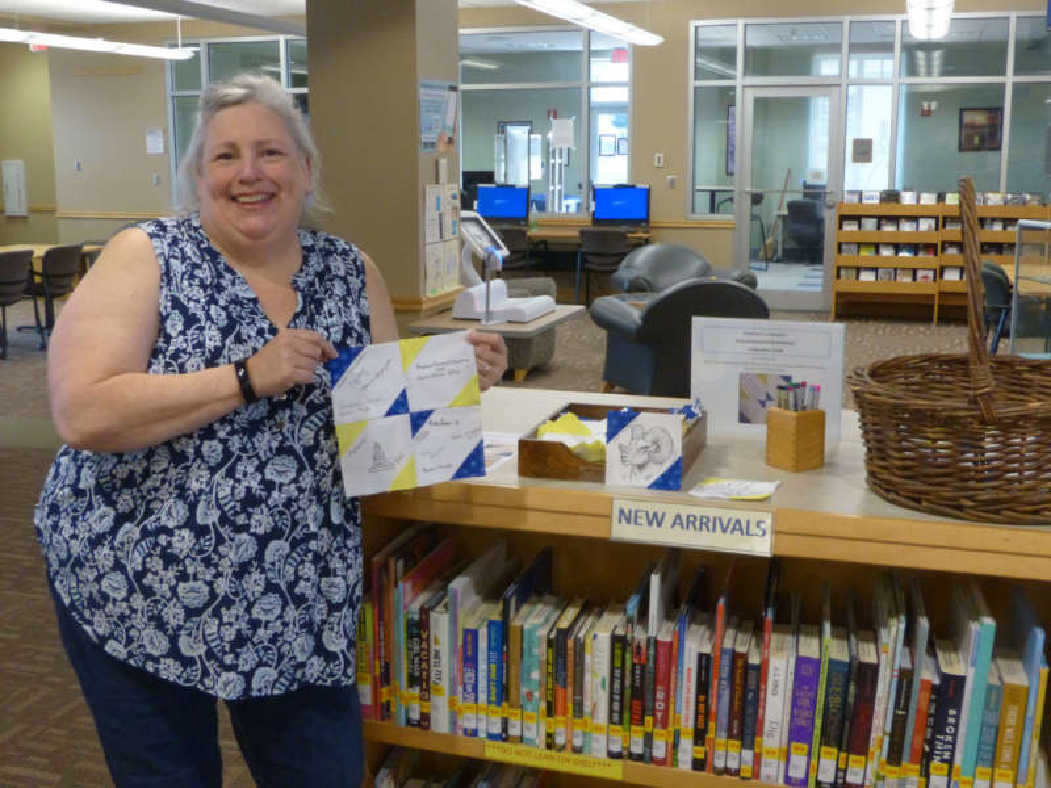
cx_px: 526
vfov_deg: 36.0
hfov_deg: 46.8
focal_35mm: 40
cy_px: 394
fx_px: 1214
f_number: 7.1
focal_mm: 7.1
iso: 400
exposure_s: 1/13
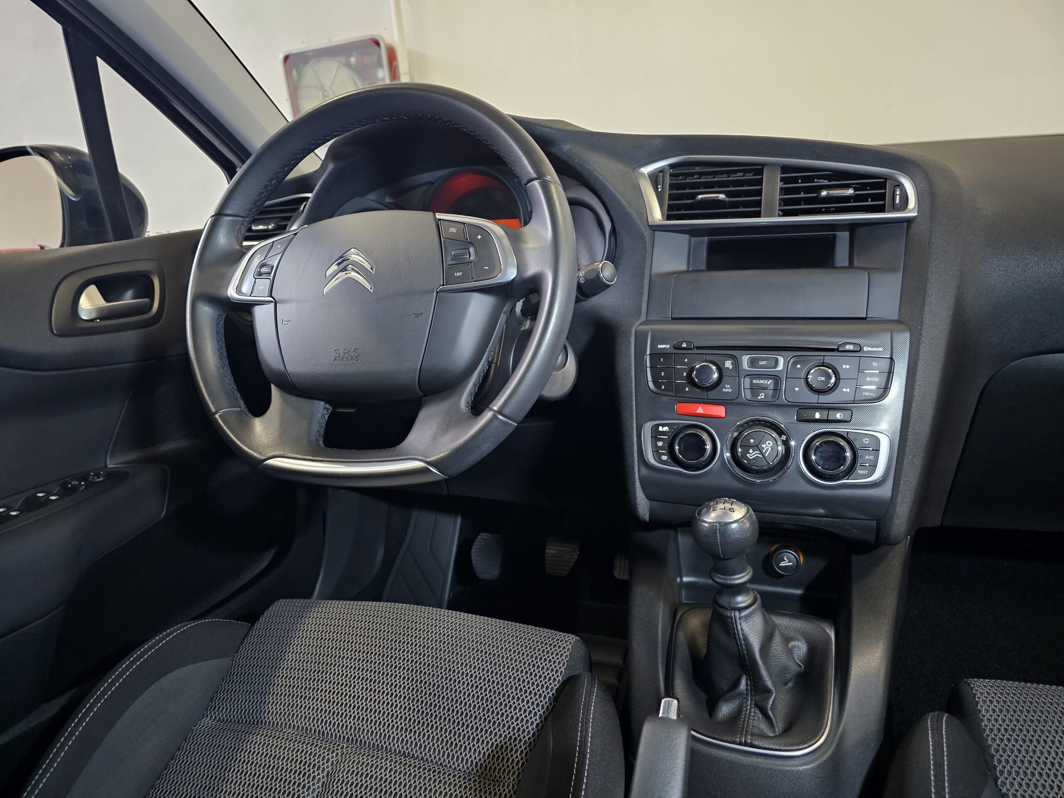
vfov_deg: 58.9
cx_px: 532
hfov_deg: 73.9
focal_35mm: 23
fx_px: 707
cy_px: 399
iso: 800
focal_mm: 6.3
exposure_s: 1/25
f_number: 1.7
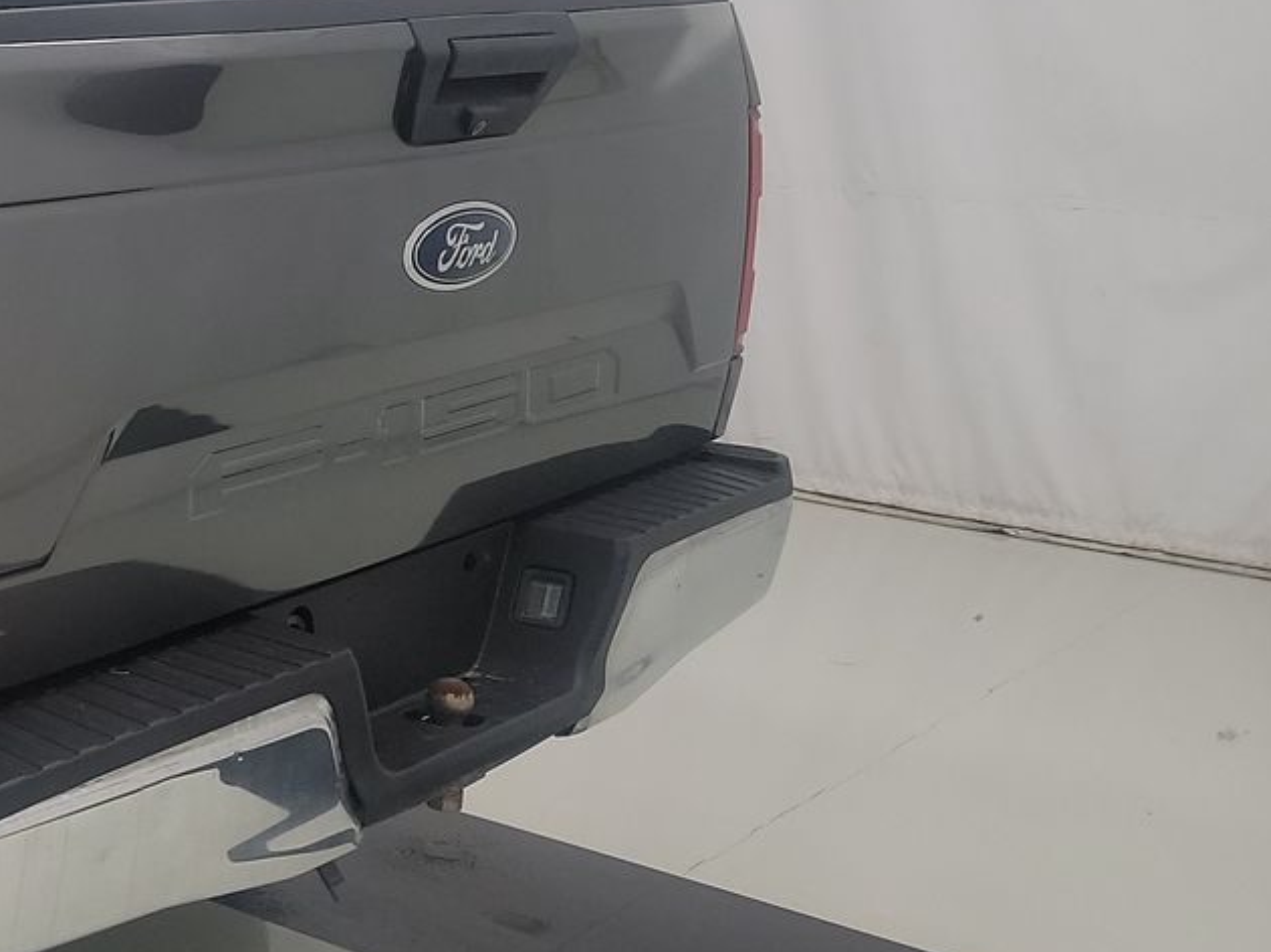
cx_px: -331
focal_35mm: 61
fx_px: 2239
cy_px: 377
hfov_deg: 27.2
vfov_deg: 24.0
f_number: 1.8
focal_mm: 6.7
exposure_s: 1/59
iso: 196
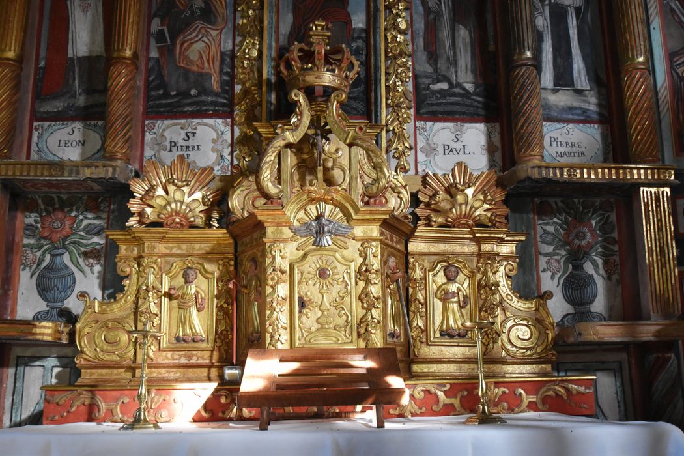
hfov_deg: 53.1
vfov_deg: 36.9
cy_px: 228
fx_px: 684
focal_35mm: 36
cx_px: 342
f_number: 4.5
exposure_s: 1/60
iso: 2800
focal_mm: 24
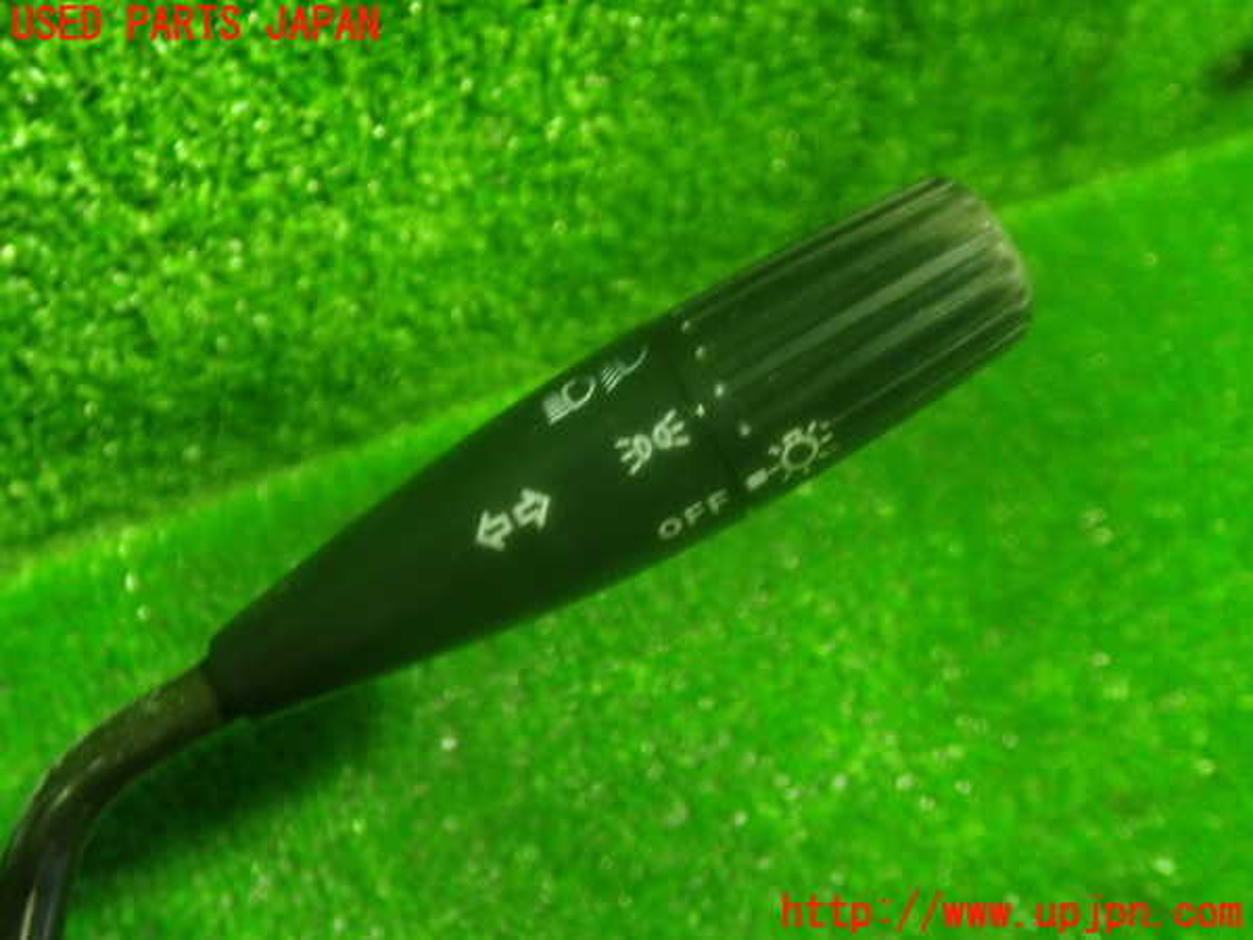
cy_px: 470
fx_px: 1086
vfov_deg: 46.8
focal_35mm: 30
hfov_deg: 60.0
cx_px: 626
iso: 640
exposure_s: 1/30
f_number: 2.3
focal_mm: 5.4
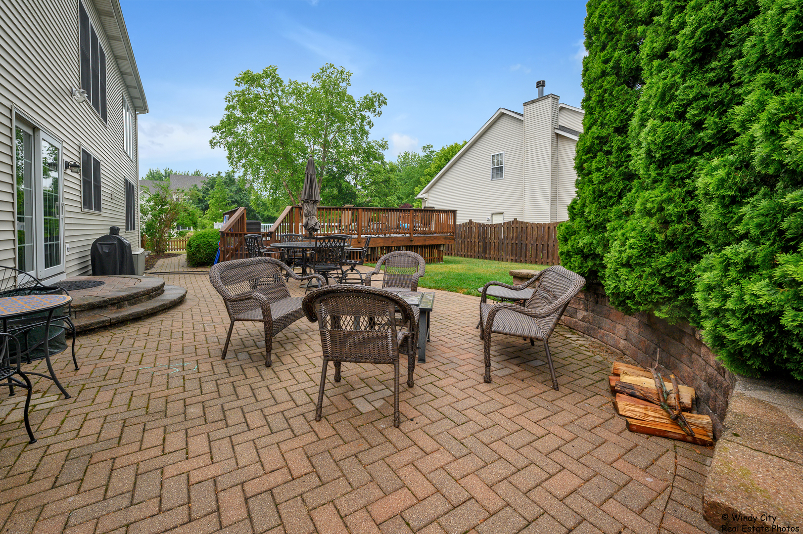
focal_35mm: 14
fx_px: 312
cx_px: 402
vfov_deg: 81.1
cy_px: 267
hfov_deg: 104.3
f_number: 8
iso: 400
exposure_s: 1/100
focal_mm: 14
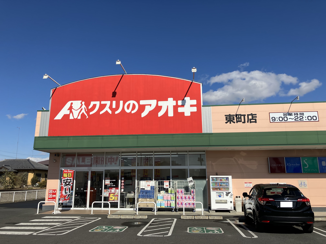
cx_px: 163
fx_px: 264
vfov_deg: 49.7
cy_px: 122
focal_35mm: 28
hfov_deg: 63.4
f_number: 1.8
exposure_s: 1/3436
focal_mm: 3.99
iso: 32
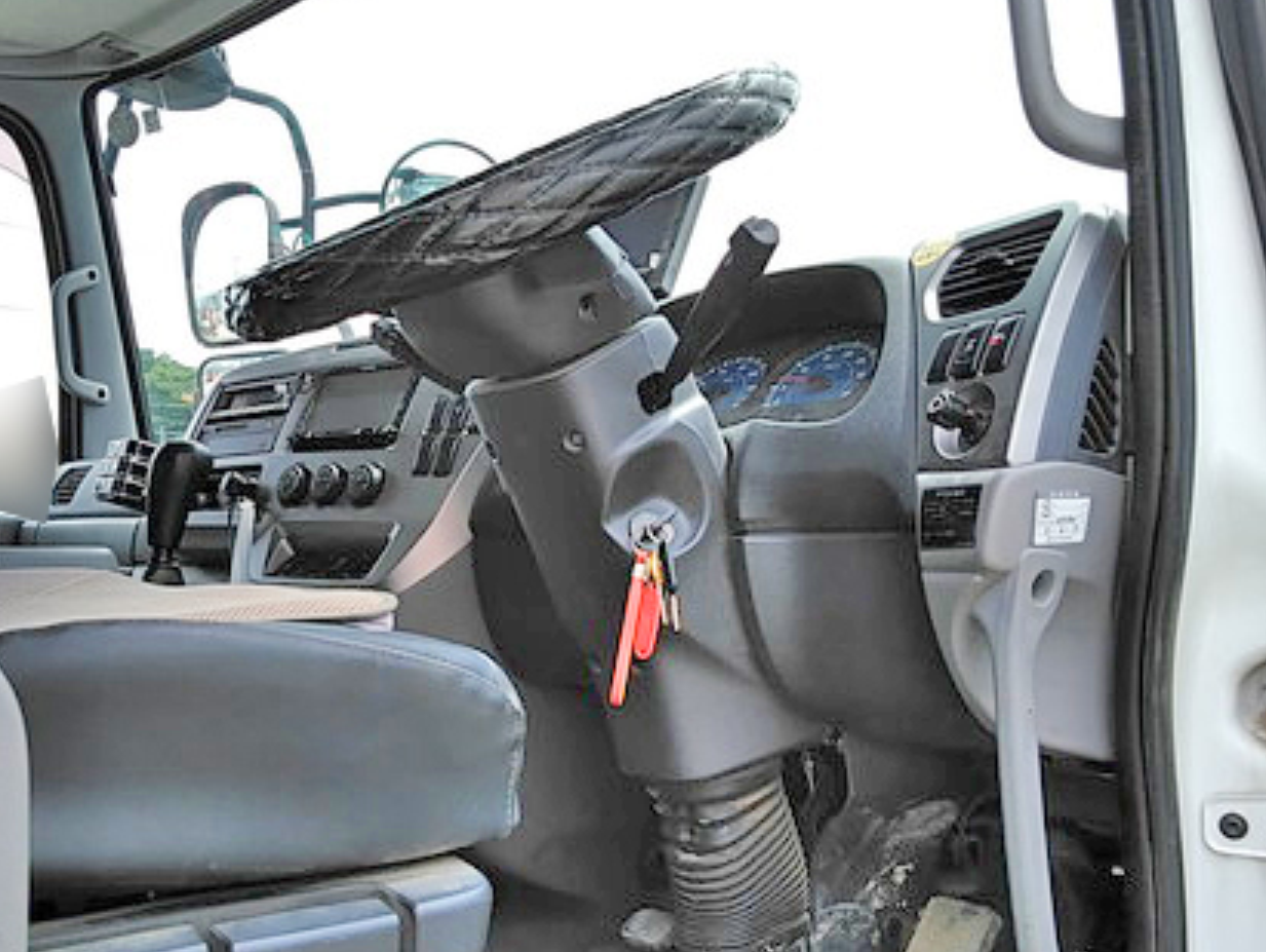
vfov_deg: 34.4
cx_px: 477
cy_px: 496
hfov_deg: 44.4
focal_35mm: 42
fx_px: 1537
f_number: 2.2
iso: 60
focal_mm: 3.46
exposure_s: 1/368
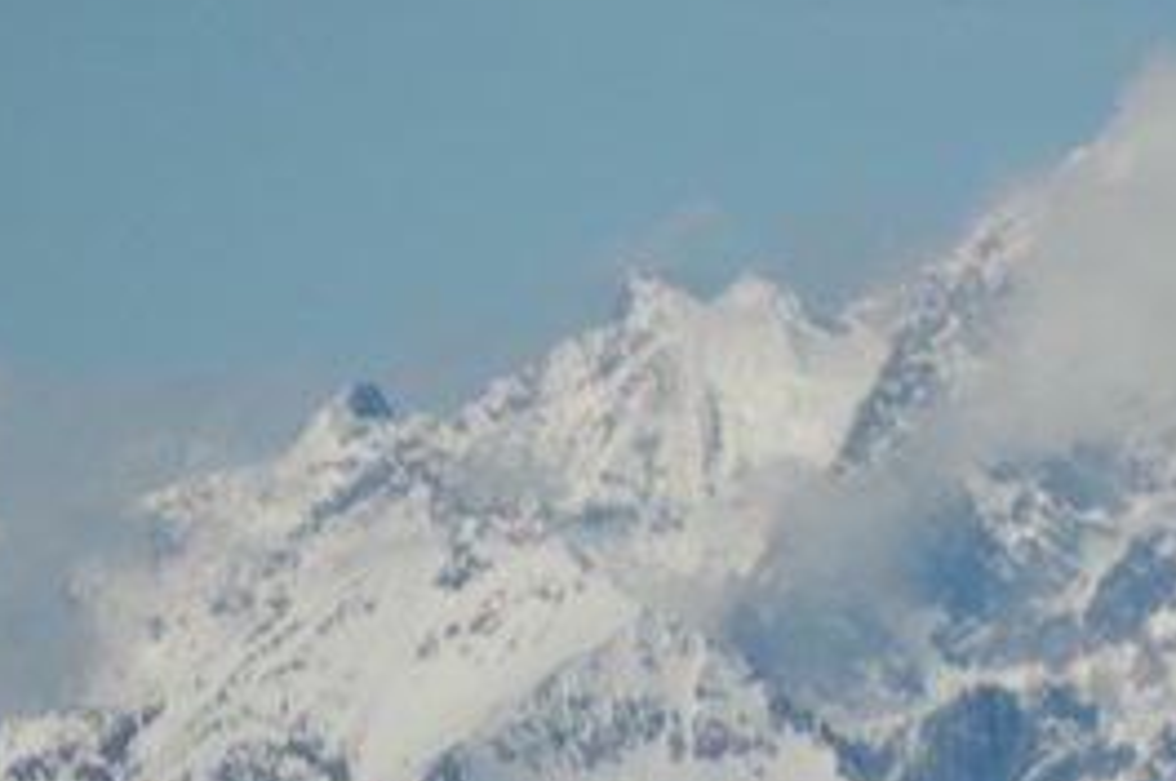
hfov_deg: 1.6
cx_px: 972
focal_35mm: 1278
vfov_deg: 1.1
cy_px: 470
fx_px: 41696
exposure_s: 1/1250
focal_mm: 300
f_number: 6.3
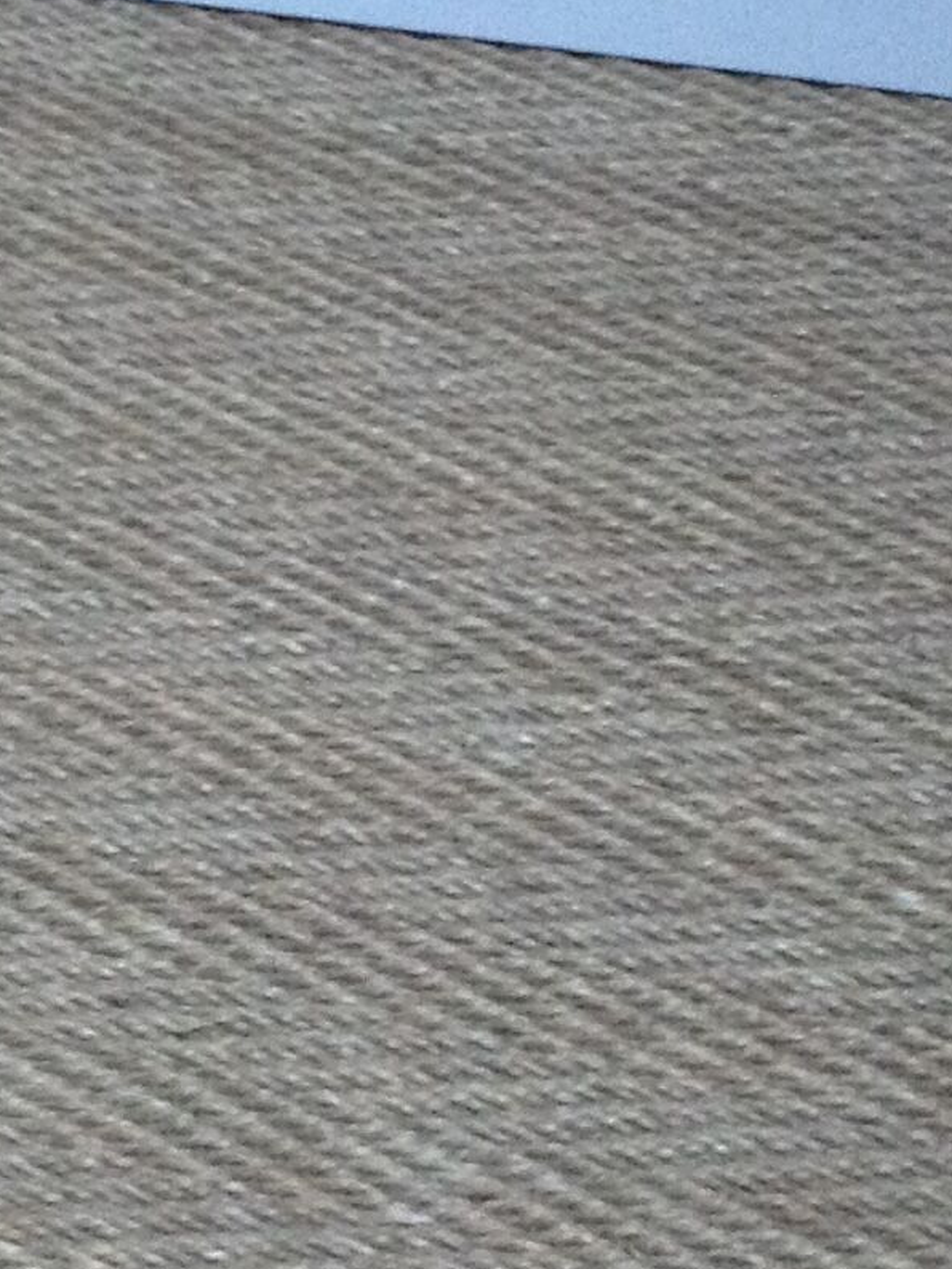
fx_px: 5279
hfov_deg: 10.0
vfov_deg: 13.4
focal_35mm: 144
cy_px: -205
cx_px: -510
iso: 250
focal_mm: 4.28
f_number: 2.4
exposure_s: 1/20
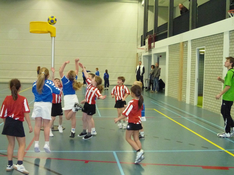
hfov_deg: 40.4
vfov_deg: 30.9
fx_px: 318
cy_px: 88
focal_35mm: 47
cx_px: 117
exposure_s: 1/125
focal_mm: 8.4
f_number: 3.4
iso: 1000
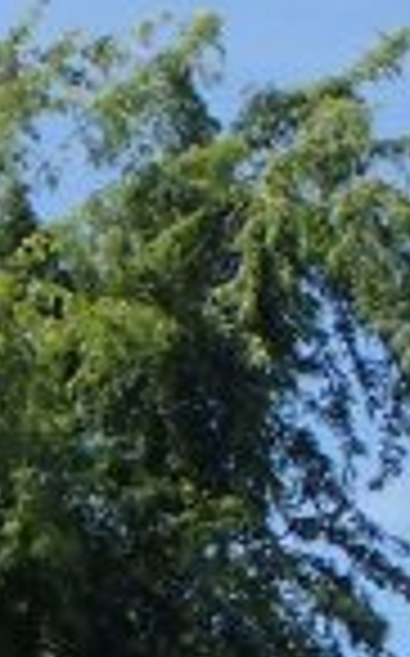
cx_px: -942
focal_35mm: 312
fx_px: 5589
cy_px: 1498
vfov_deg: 6.5
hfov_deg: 4.0
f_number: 4
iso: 100
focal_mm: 7.86
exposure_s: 1/800
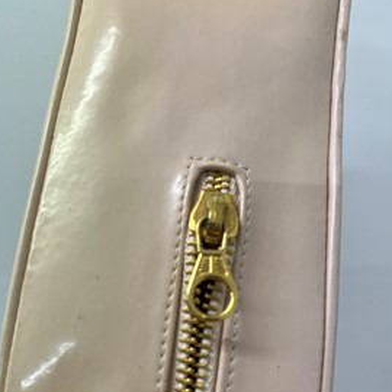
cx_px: 184
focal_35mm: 34
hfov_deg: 48.4
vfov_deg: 47.0
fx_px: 436
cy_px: 285
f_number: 1.6
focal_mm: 5.1
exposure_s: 1/100
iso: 80
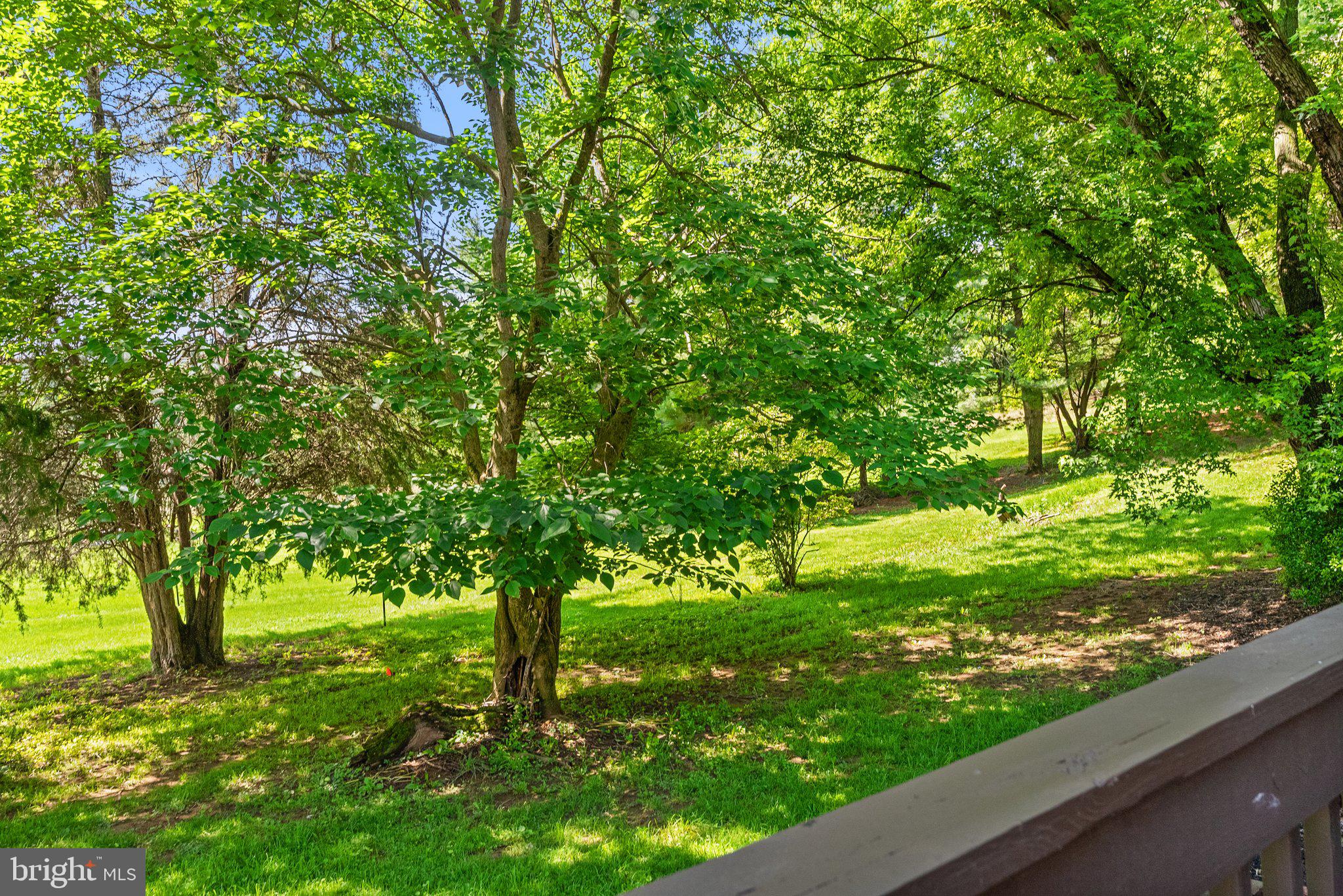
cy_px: 448
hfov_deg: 63.6
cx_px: 672
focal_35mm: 29
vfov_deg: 45.0
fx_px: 1082
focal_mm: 29
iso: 640
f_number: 8
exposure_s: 1/125
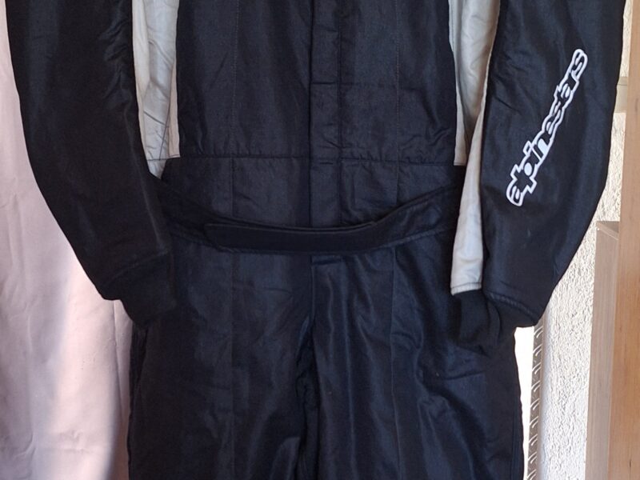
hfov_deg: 73.9
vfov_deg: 58.9
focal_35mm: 23
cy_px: 240
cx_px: 320
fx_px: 425
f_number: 1.8
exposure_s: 1/25
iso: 250
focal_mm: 5.54
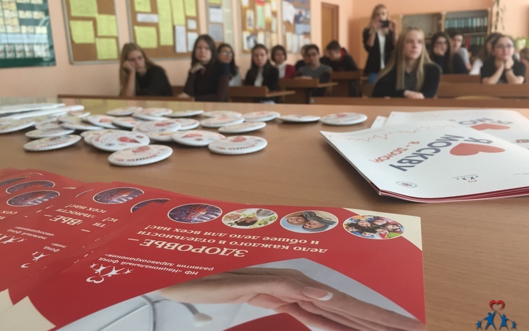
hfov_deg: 61.2
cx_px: 264
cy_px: 157
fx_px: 447
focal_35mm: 31
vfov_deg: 40.6
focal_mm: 4.15
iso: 32
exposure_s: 1/33
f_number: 2.2
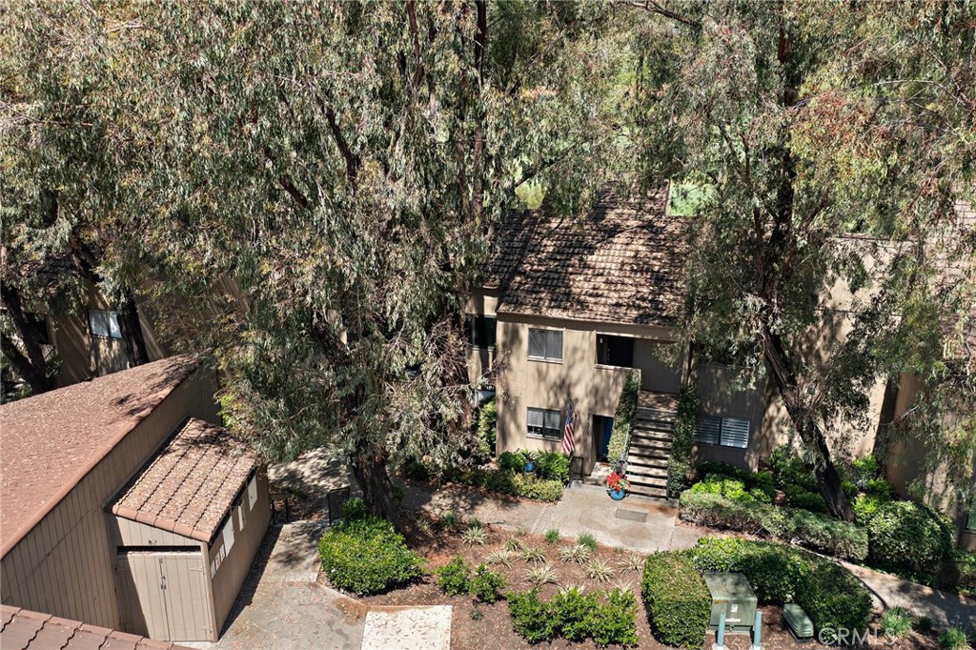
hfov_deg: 65.5
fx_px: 759
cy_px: 325
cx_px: 488
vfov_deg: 46.4
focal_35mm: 28
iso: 100
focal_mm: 10.26
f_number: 2.8
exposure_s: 1/640
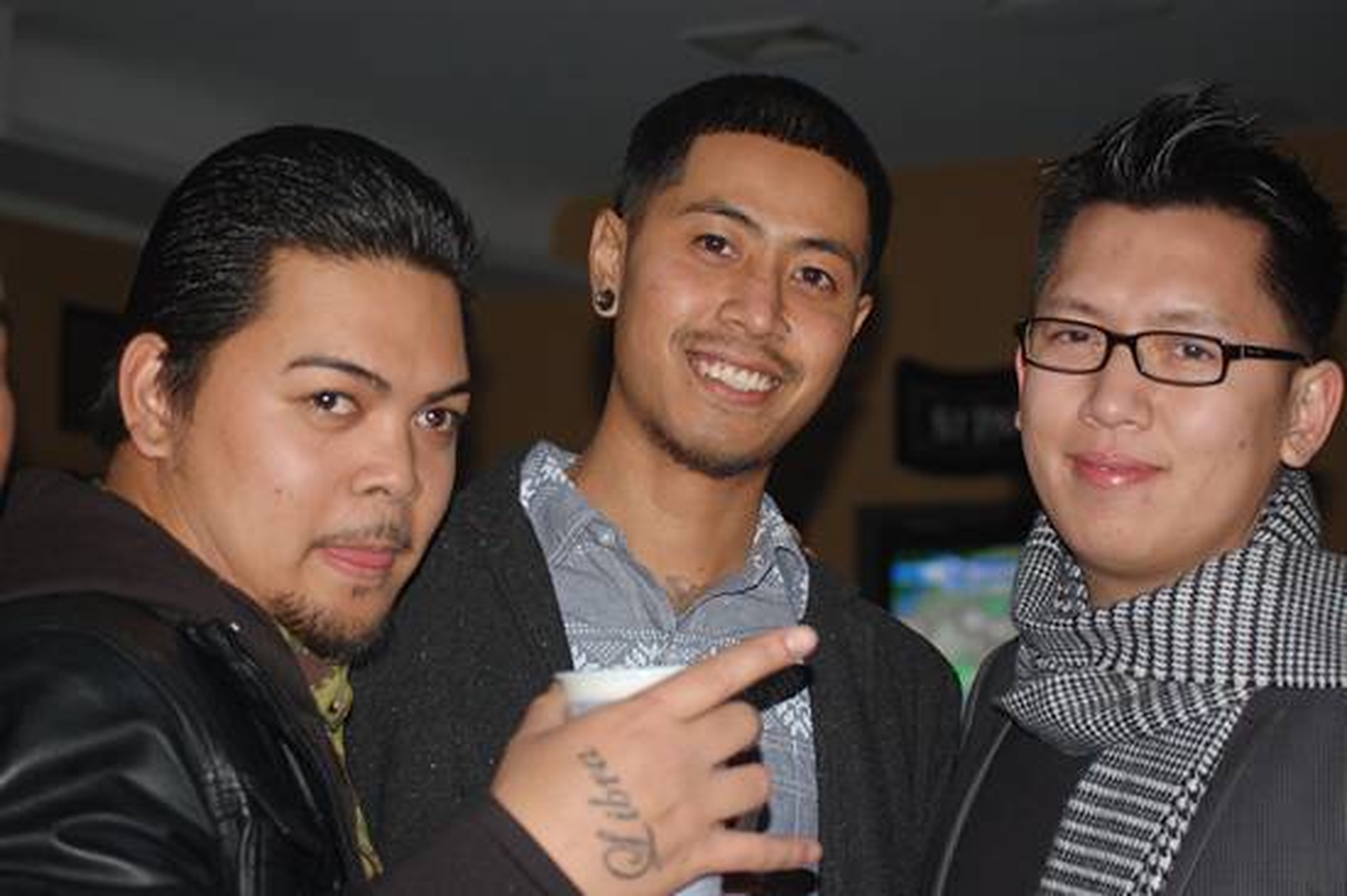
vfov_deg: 16.5
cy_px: 448
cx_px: 674
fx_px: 3085
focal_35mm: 82
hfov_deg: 24.6
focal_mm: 55
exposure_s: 1/60
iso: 400
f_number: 4
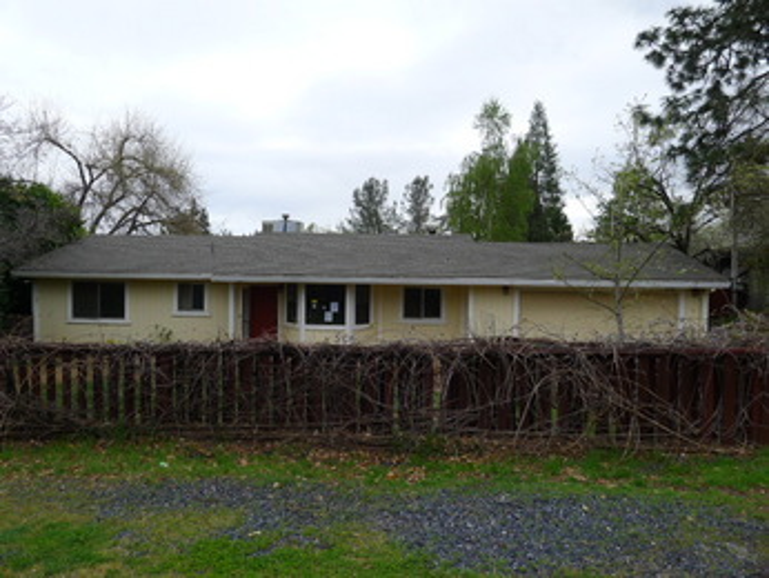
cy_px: 289
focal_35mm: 24
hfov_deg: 71.6
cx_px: 384
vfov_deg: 56.9
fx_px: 534
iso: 80
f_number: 3.2
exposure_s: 1/400
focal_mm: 5.1
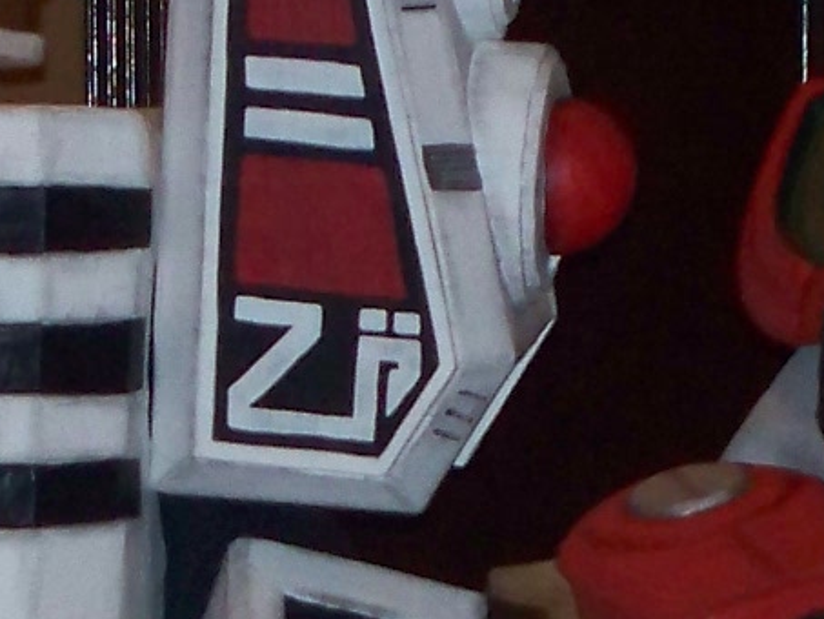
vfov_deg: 5.0
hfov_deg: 6.7
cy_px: 666
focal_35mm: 294
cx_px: 335
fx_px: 7000
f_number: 2.9
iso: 200
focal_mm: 9.86
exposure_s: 1/30
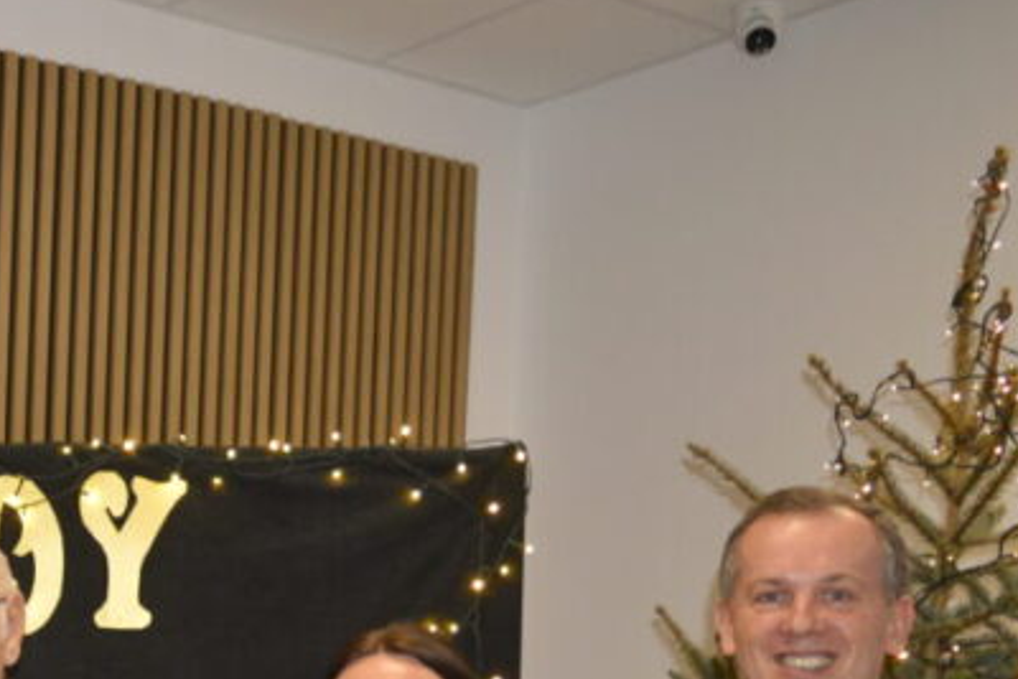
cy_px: 813
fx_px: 1952
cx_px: -143
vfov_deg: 18.7
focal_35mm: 69
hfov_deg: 26.6
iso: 400
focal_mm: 18
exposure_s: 1/60
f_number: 3.5
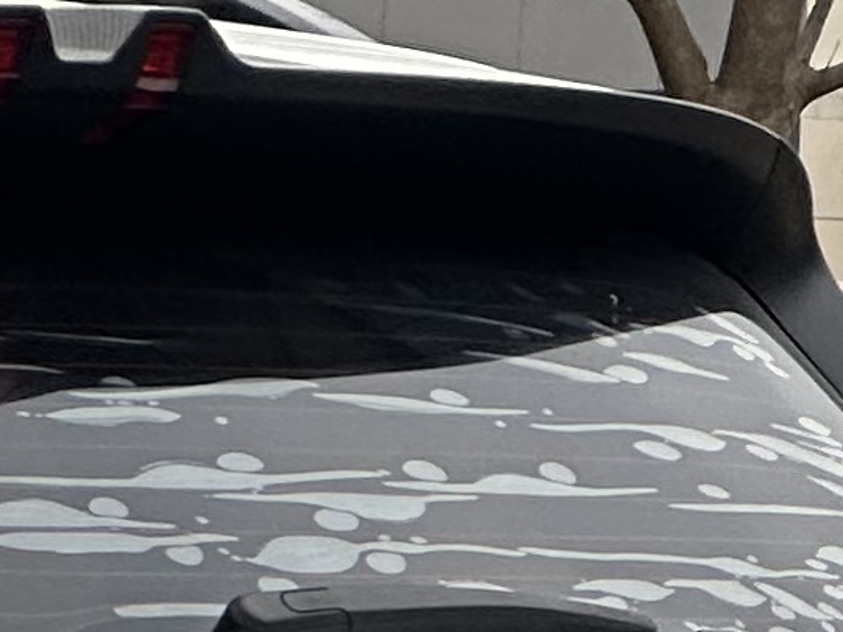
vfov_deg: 2.6
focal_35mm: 574
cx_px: -1290
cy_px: 1339
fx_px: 13982
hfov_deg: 3.4
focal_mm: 9
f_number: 2.8
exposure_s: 1/99
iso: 50
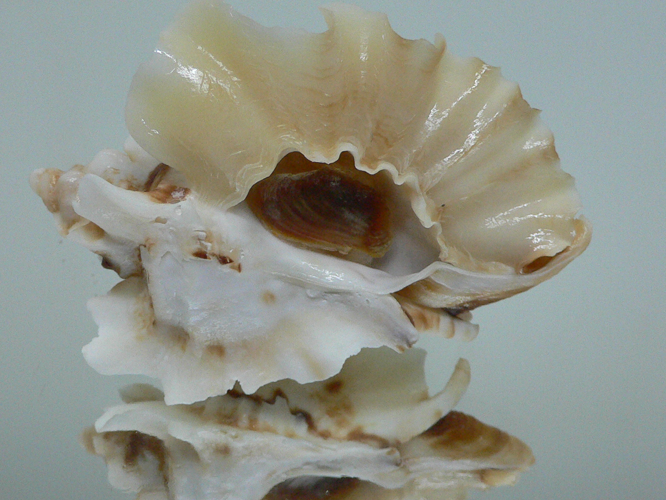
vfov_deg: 32.2
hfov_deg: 42.0
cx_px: 282
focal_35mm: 45
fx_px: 866
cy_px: 247
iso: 200
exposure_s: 1/60
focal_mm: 4.6
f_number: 2.8
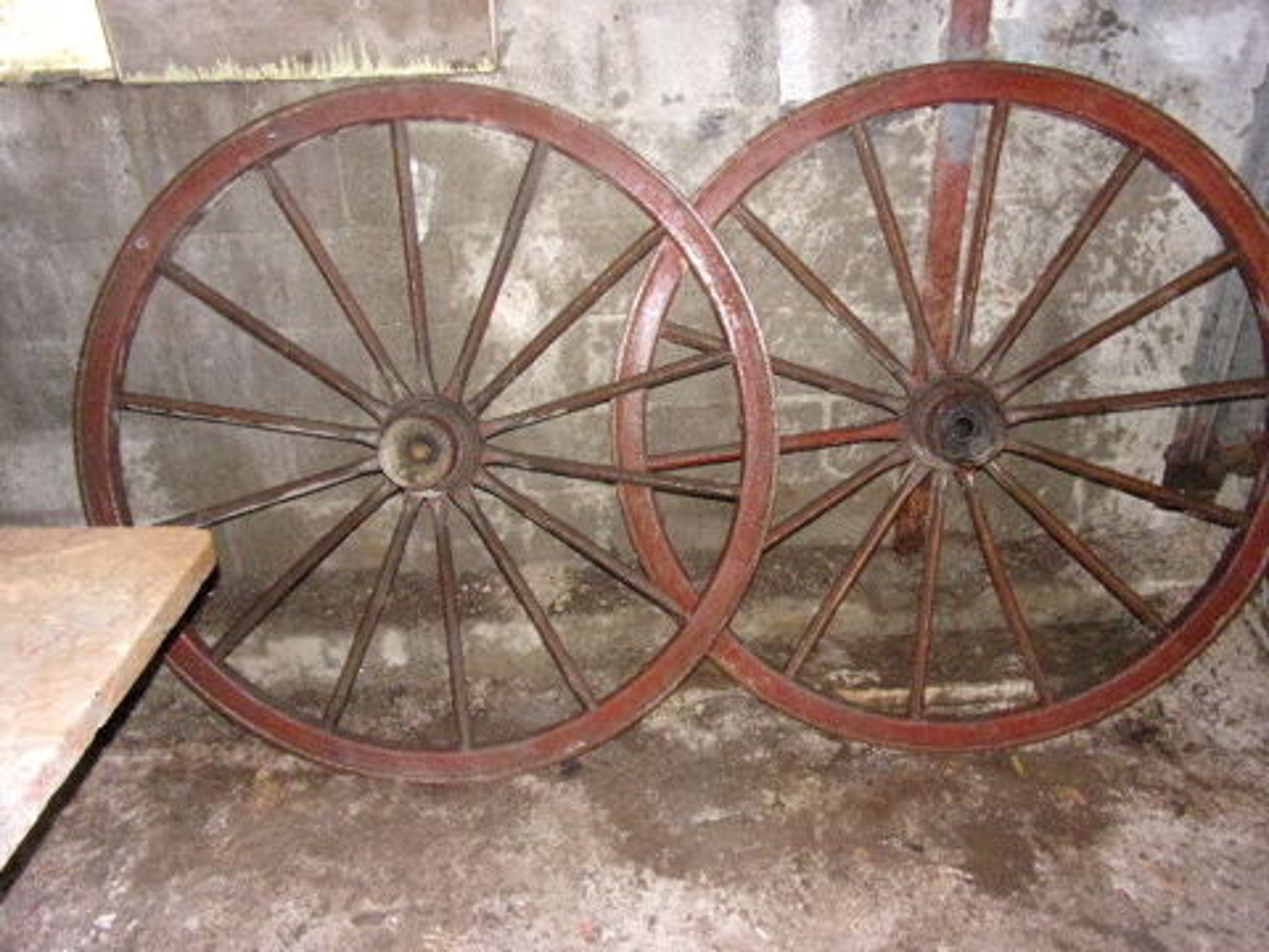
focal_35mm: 24
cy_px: 476
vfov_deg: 56.8
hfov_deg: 71.6
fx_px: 880
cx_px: 634
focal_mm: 4.3
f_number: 3.3
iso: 500
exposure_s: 1/34
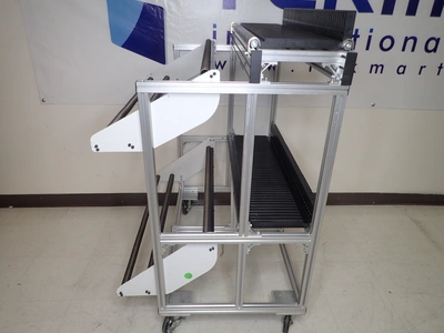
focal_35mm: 25
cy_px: 166
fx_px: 321
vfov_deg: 54.9
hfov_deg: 69.4
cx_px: 222
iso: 100
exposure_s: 1/60
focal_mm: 4.5
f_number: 2
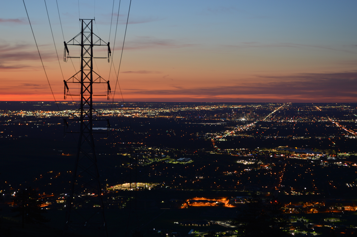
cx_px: 178
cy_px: 118
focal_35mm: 82
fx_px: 817
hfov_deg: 24.6
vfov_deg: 16.5
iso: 100
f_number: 5.6
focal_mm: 55
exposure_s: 2.5
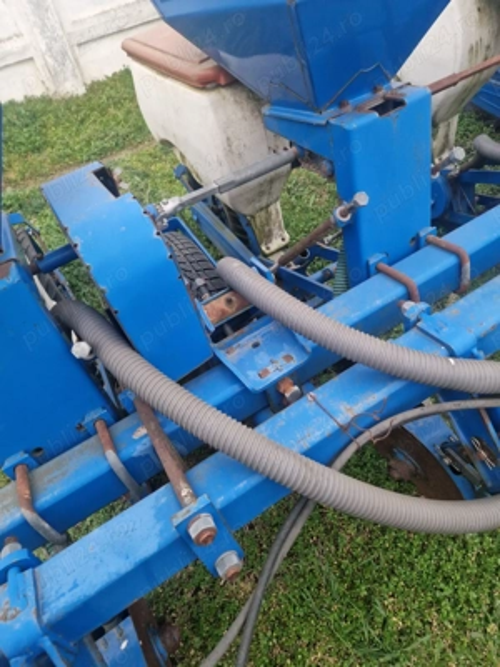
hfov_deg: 58.9
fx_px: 443
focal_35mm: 23
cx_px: 250
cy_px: 334
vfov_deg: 73.9
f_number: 1.8
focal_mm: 5.4
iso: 100
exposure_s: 1/50
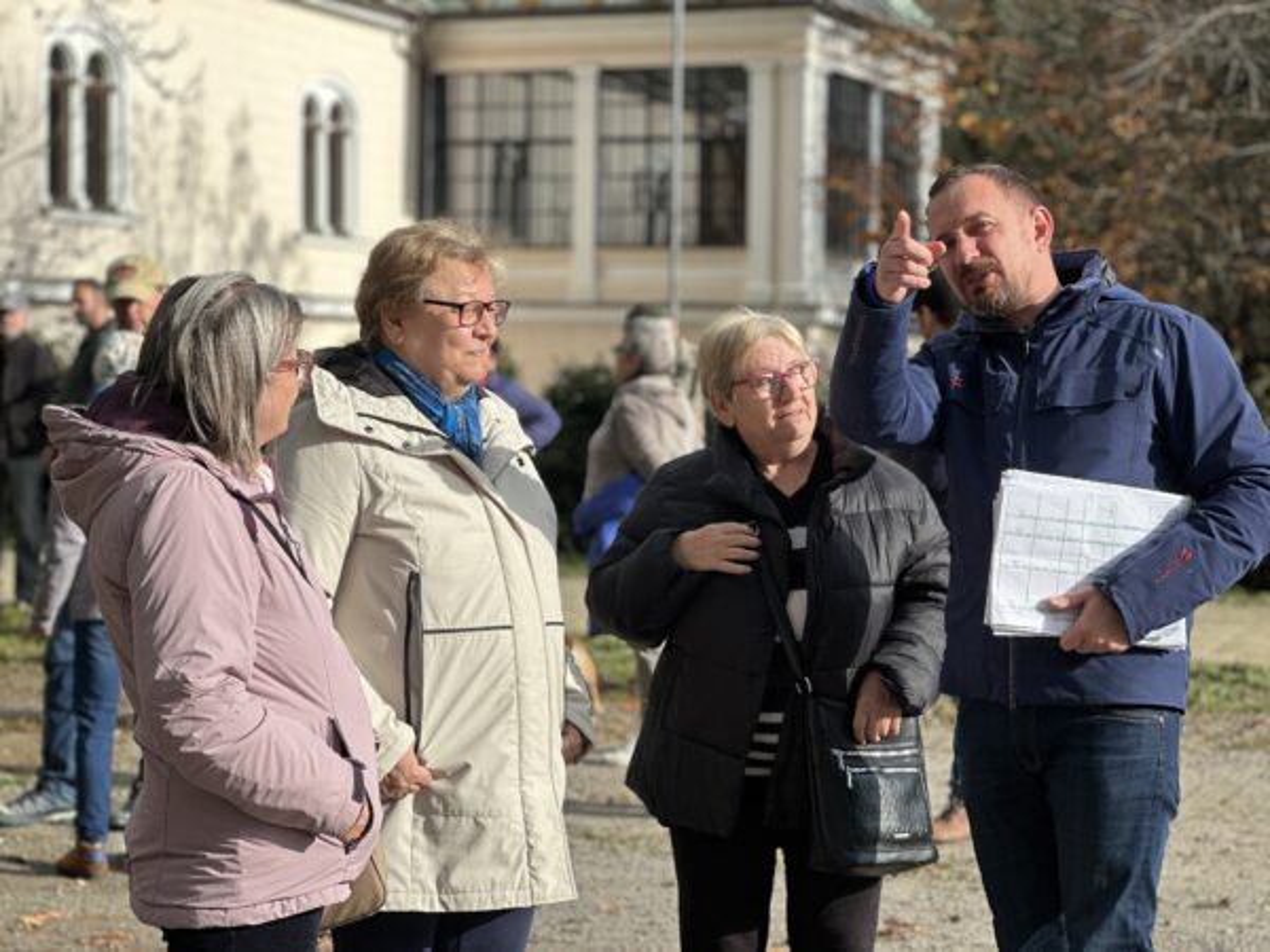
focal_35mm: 77
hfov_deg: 25.3
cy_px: 476
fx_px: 2825
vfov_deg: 19.1
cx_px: 635
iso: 32
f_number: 2.8
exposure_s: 1/657
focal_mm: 9
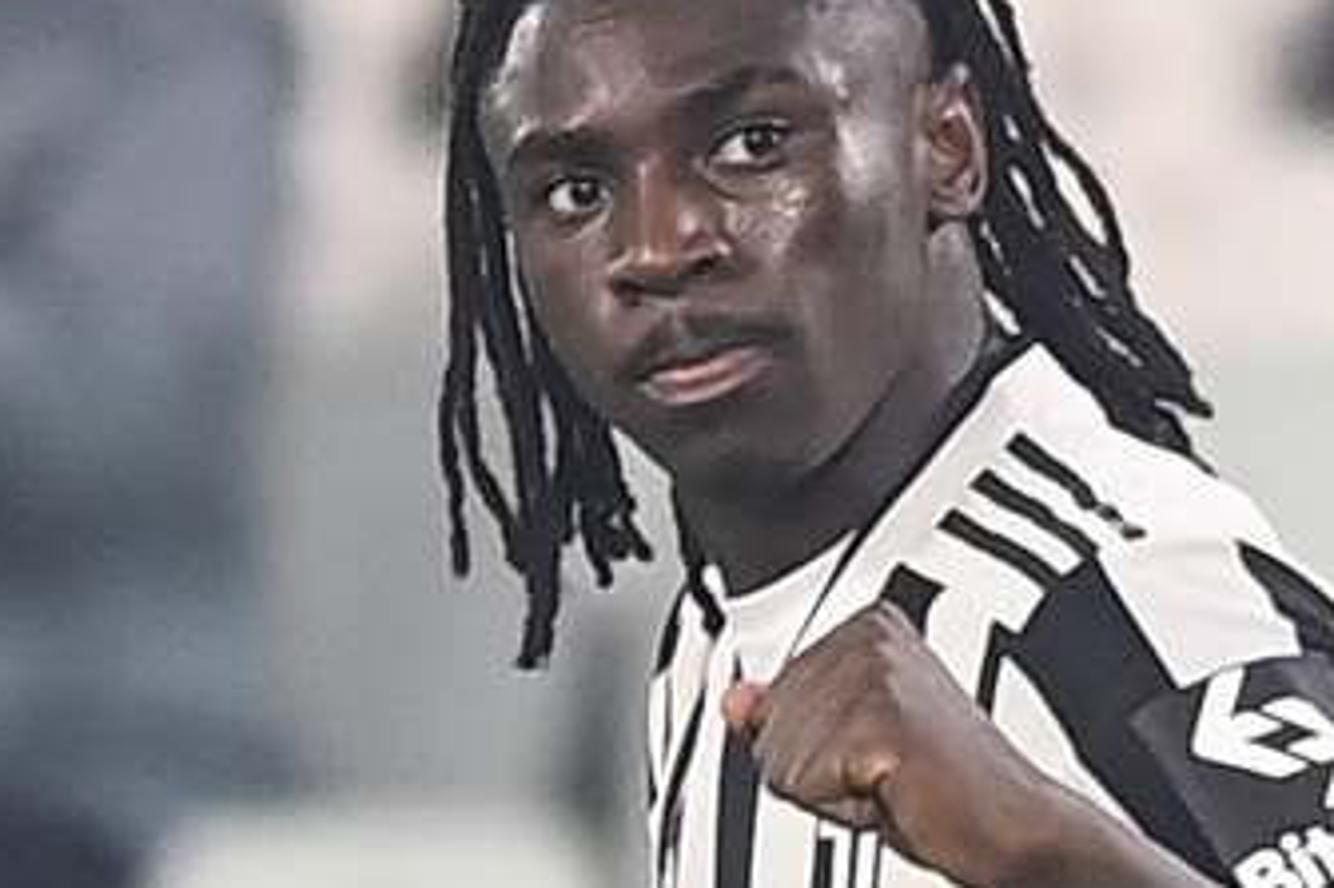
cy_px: 1113
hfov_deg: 1.2
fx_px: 61887
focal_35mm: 1671
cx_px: 597
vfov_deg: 0.8
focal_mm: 400
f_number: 3.2
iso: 1600
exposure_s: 1/1250
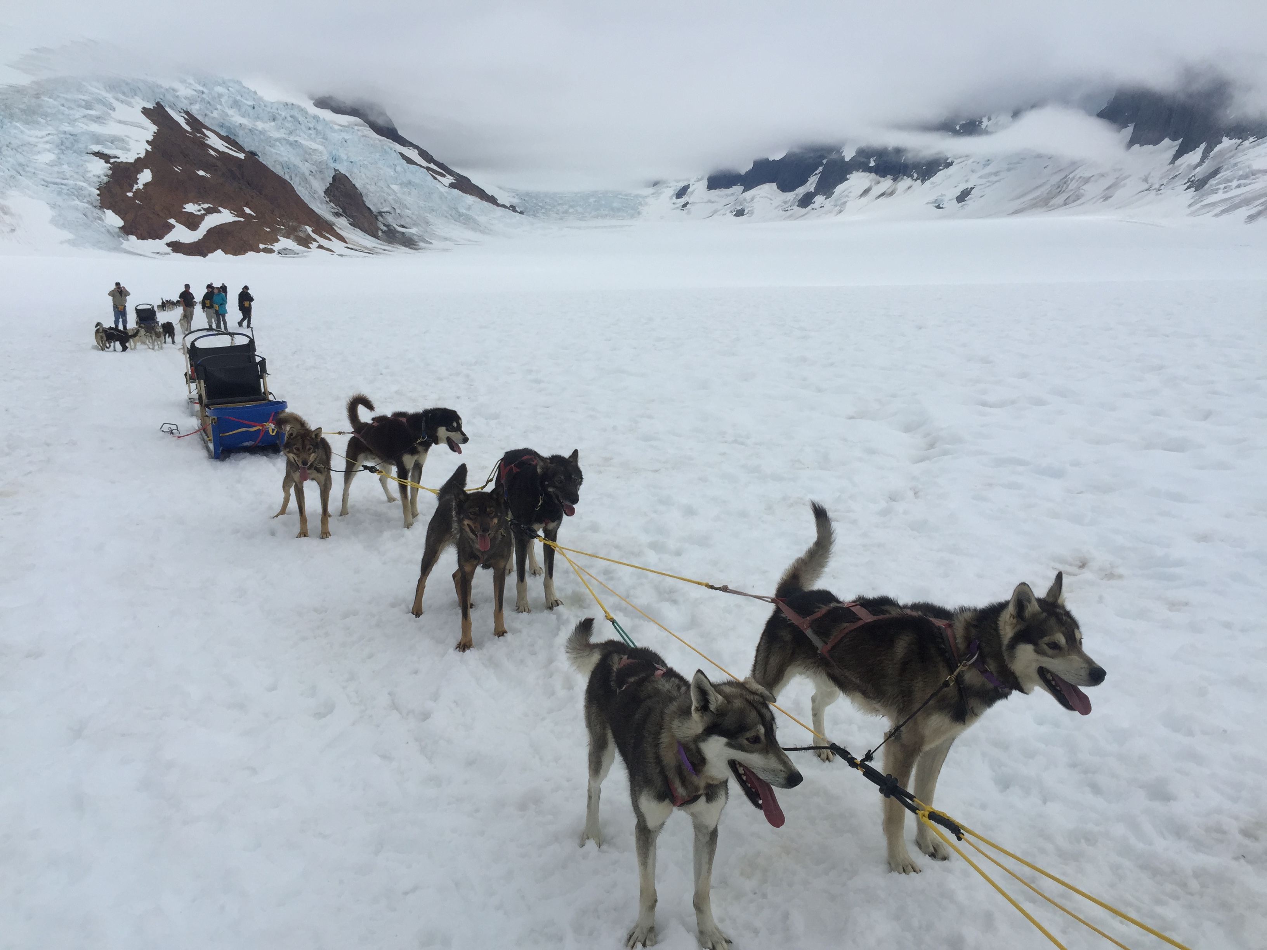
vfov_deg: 48.2
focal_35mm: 29
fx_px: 1061
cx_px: 634
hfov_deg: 61.7
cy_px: 475
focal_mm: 4.15
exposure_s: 1/6623
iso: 32
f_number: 2.2
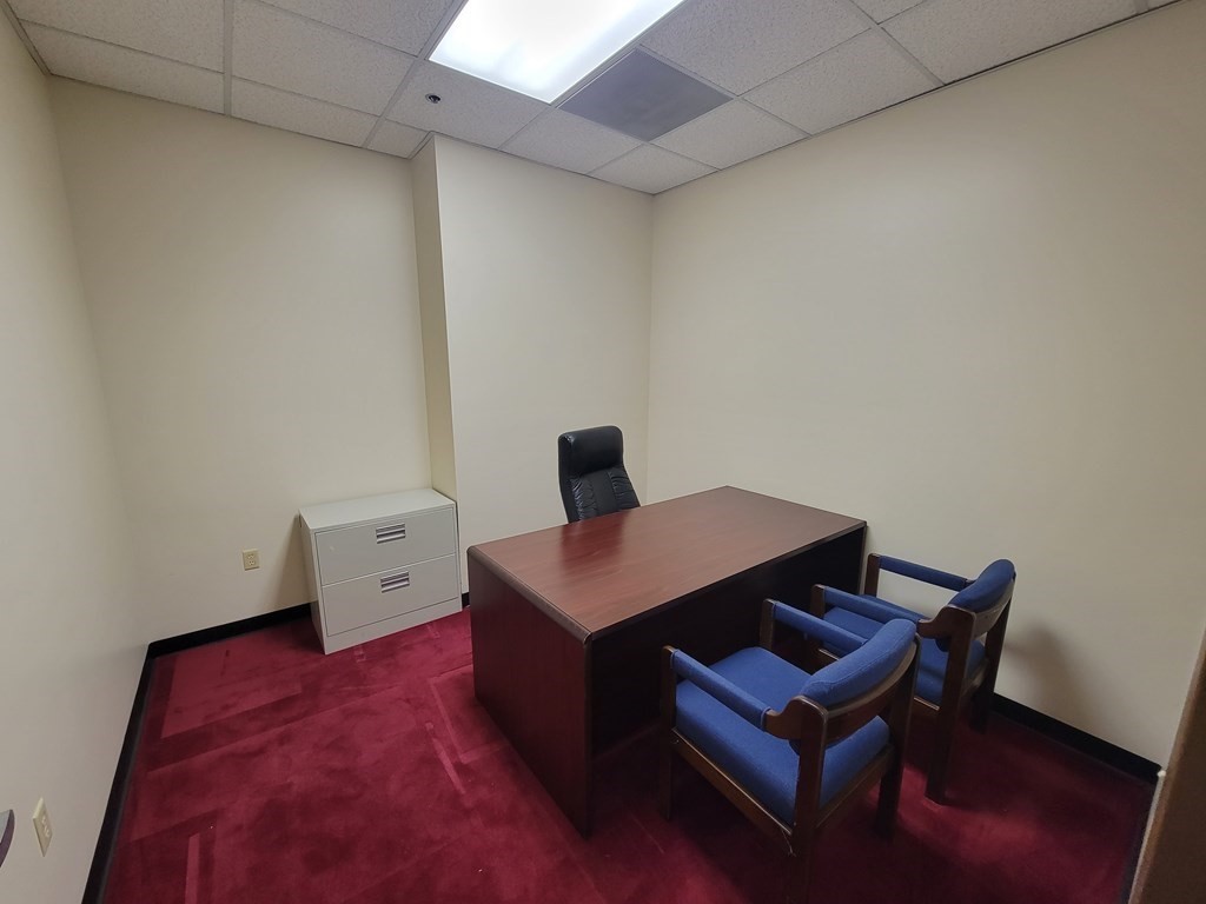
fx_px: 453
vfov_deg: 89.9
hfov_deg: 106.2
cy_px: 452
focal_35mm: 13
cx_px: 603
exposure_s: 1/60
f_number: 2.2
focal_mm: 2.2
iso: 200
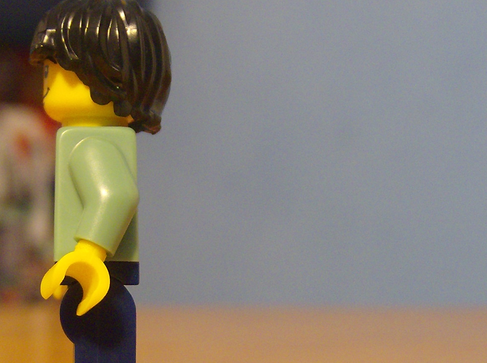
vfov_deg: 18.3
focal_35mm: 80
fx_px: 1123
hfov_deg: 24.3
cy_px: 216
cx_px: 142
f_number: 2.8
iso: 200
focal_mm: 6
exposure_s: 1/4.66
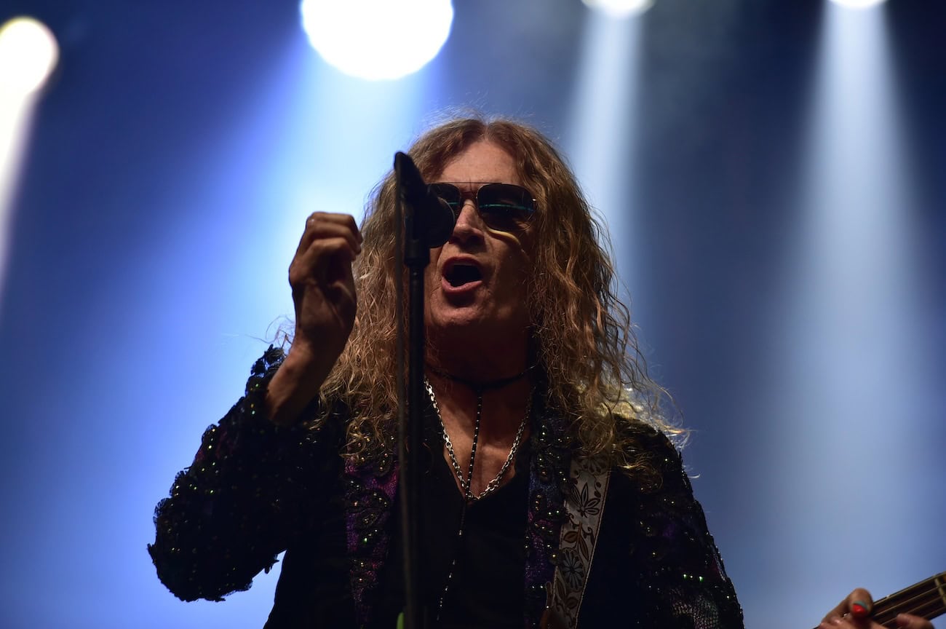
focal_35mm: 200
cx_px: 473
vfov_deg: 6.9
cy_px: 314
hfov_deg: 10.3
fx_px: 5250
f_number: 2.8
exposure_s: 1/640
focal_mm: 200
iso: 1250
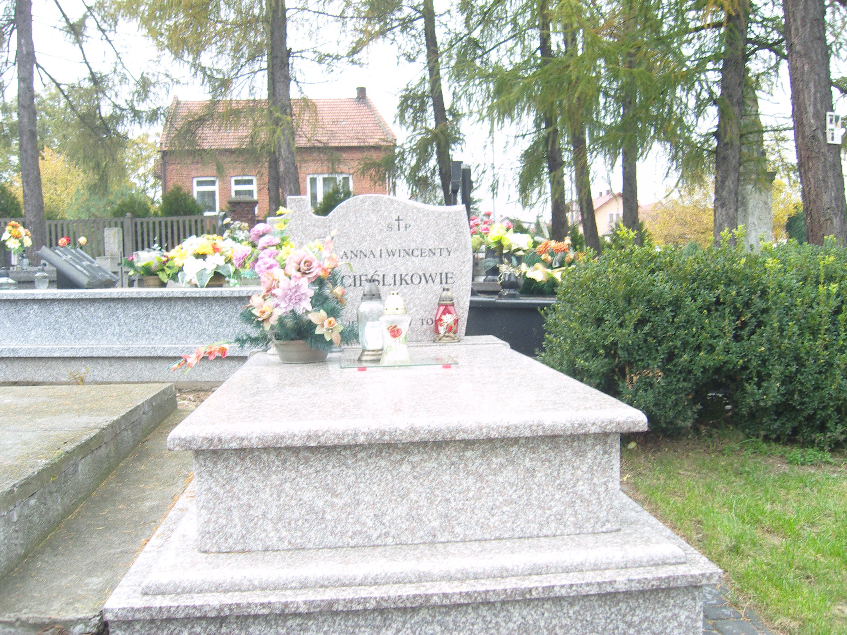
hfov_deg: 54.0
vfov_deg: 41.8
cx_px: 424
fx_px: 832
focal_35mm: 34
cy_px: 318
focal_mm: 7.3
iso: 100
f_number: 2.8
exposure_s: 1/80
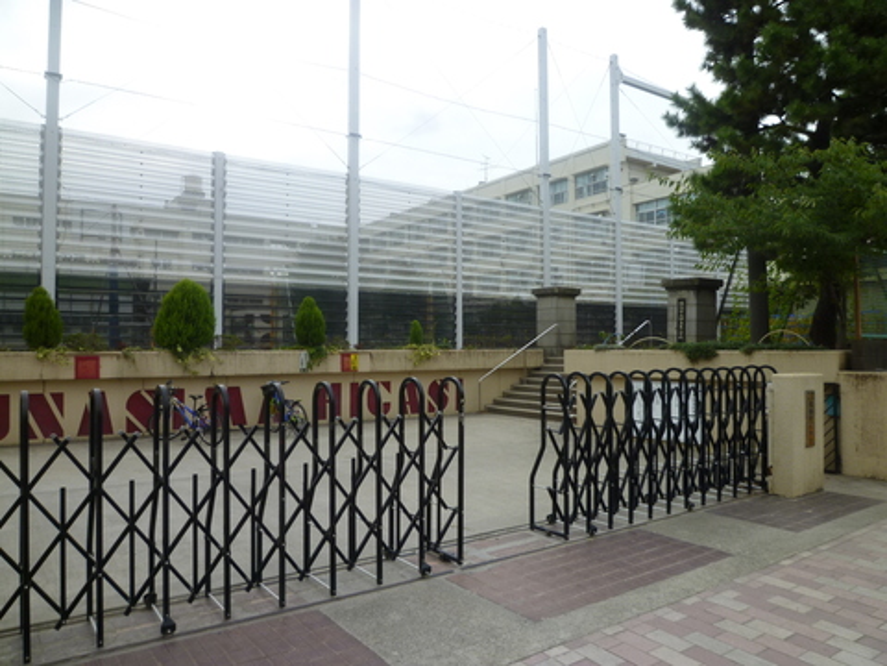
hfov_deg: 69.4
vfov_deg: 54.9
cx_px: 444
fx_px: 641
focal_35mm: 25
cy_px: 333
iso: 80
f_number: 4
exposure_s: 1/125
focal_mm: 4.5
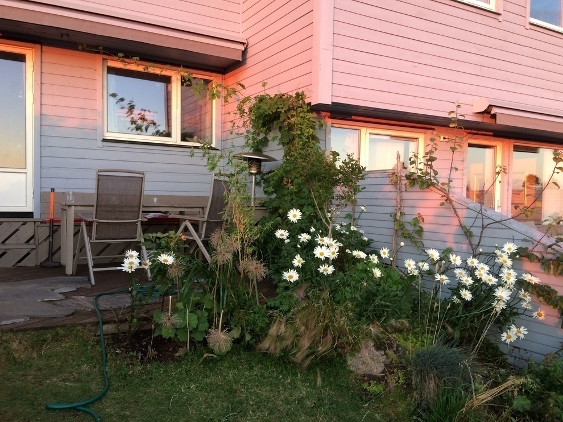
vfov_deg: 46.8
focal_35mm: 30
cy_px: 216
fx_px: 488
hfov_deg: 60.0
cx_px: 284
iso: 50
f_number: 2.2
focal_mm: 4.15
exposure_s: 1/33
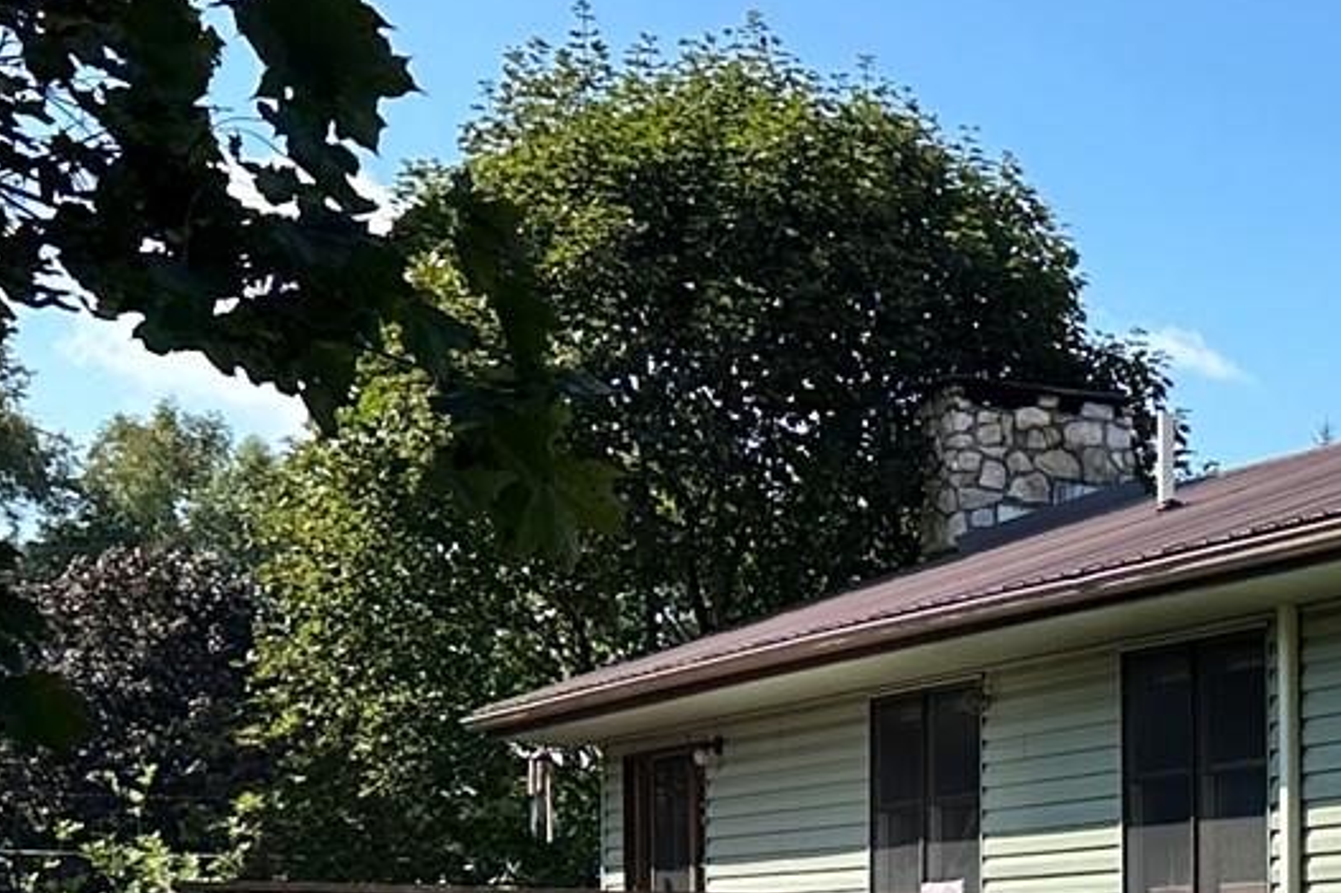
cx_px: 2224
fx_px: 3612
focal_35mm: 97
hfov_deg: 17.9
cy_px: 1122
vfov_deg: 13.6
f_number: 1.78
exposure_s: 1/2591
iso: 80
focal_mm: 6.86
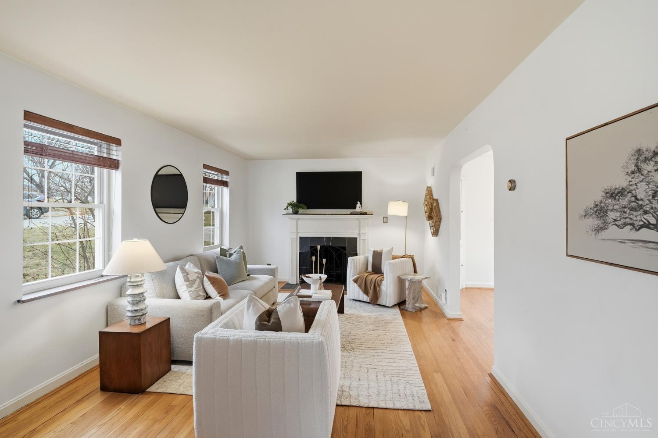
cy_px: 219
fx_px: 292
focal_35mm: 16
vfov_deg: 73.7
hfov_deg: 96.8
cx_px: 329
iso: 100
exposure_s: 1/80
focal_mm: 16
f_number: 5.6
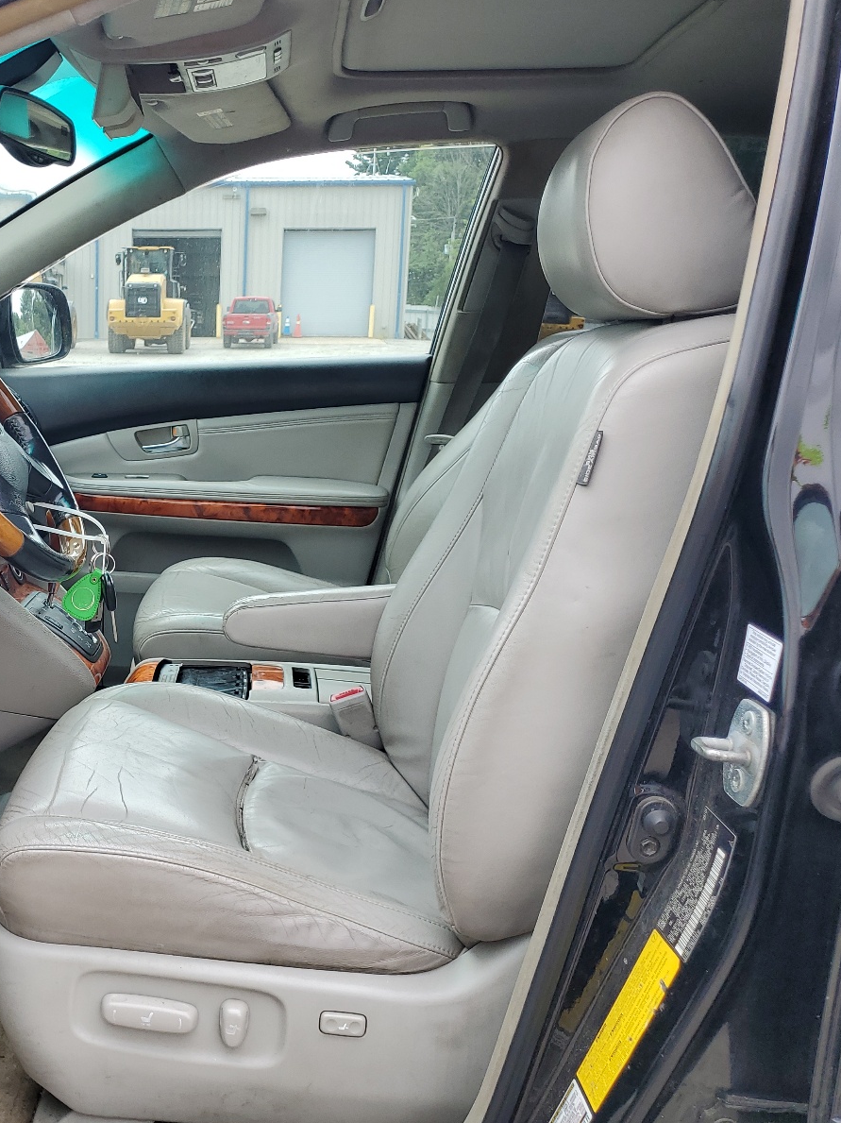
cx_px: 137
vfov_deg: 52.6
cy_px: 562
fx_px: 1134
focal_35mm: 35
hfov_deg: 38.7
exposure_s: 1/769
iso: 50
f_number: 1.5
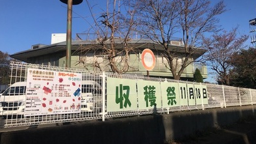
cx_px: 127
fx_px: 210
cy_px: 53
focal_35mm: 31
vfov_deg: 37.4
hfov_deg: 62.7
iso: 20
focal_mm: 3.99
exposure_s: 1/4000
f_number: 1.8
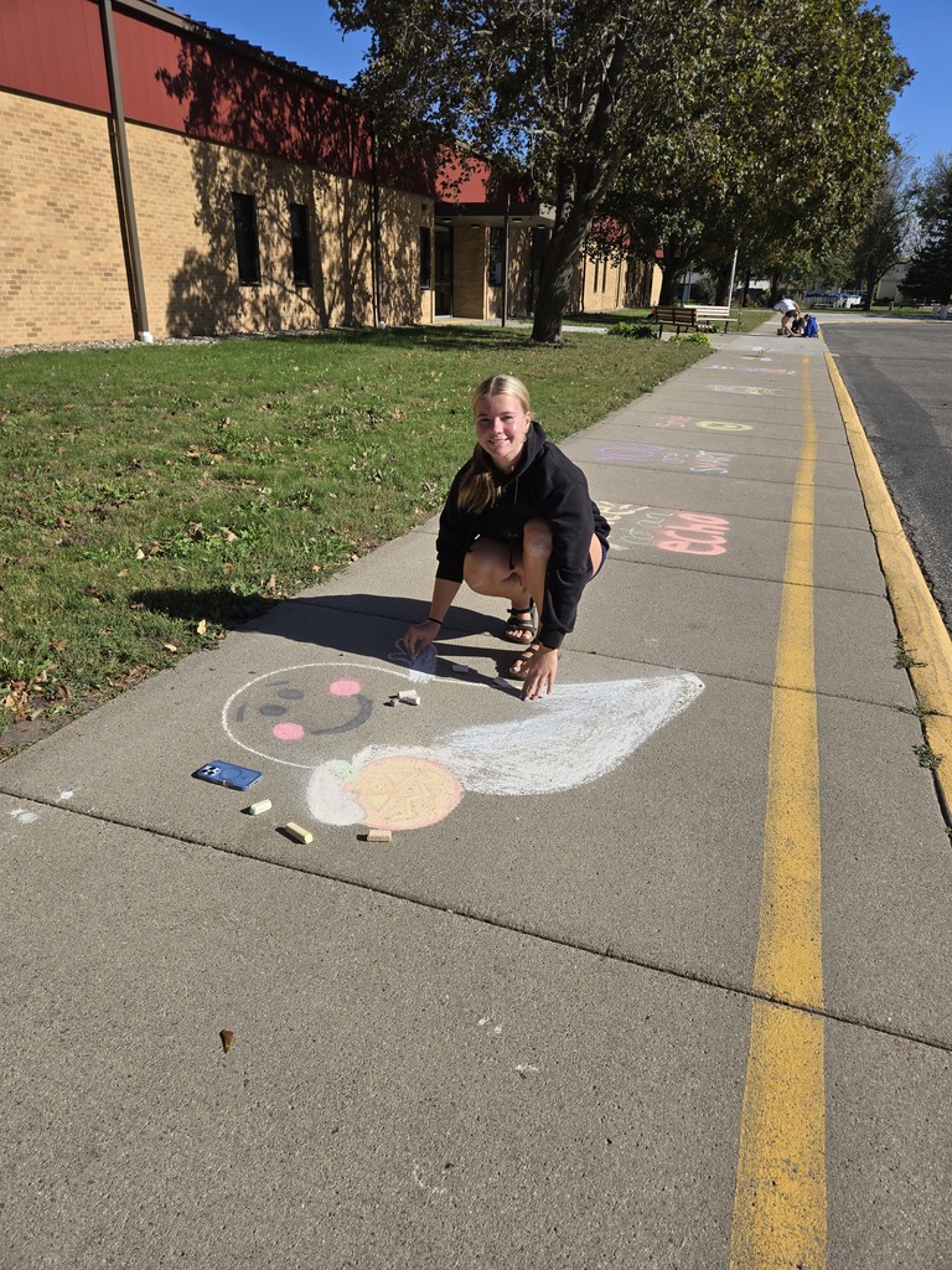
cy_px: 635
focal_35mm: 23
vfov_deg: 73.9
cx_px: 476
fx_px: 843
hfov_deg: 58.9
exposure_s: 1/2579
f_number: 1.8
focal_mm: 5.4
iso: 25
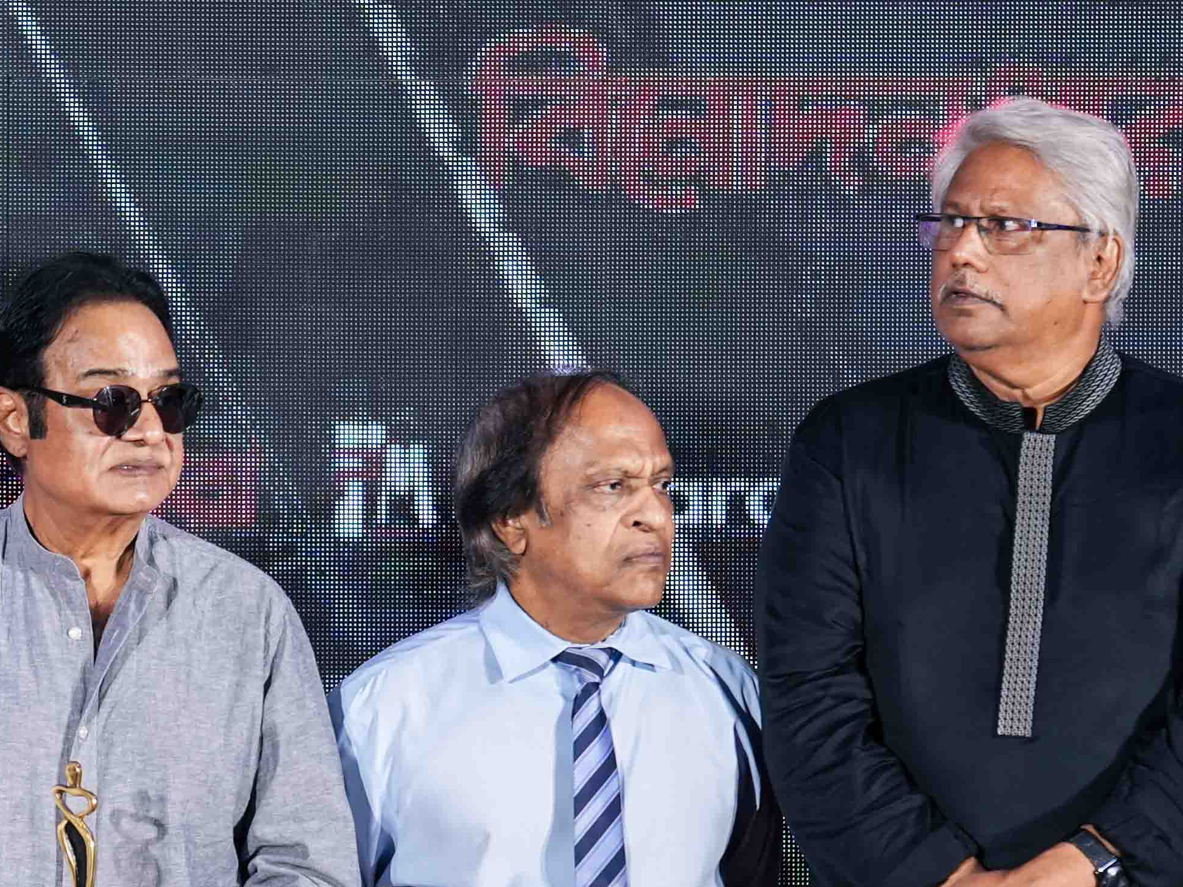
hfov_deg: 6.8
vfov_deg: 5.2
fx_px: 9841
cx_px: -66
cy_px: 678
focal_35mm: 288
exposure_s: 1/200
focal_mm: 85
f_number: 2.2
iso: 1000
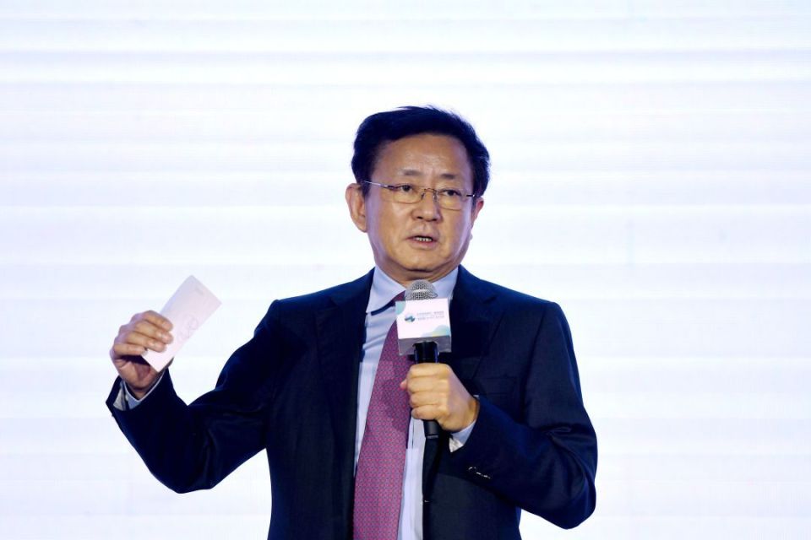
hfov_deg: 7.2
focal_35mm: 285
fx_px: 6420
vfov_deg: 4.8
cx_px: 406
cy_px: 270
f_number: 2.8
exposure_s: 1/320
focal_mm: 190
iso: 220
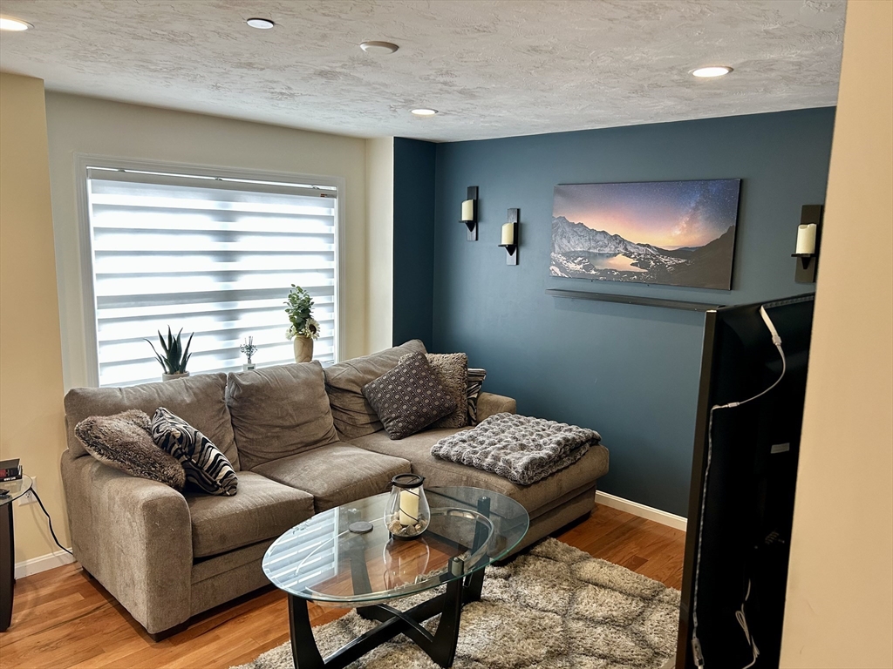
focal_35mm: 26
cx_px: 446
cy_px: 334
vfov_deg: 53.1
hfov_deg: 67.3
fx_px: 671
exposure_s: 1/120
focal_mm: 5.7
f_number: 1.5
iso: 125
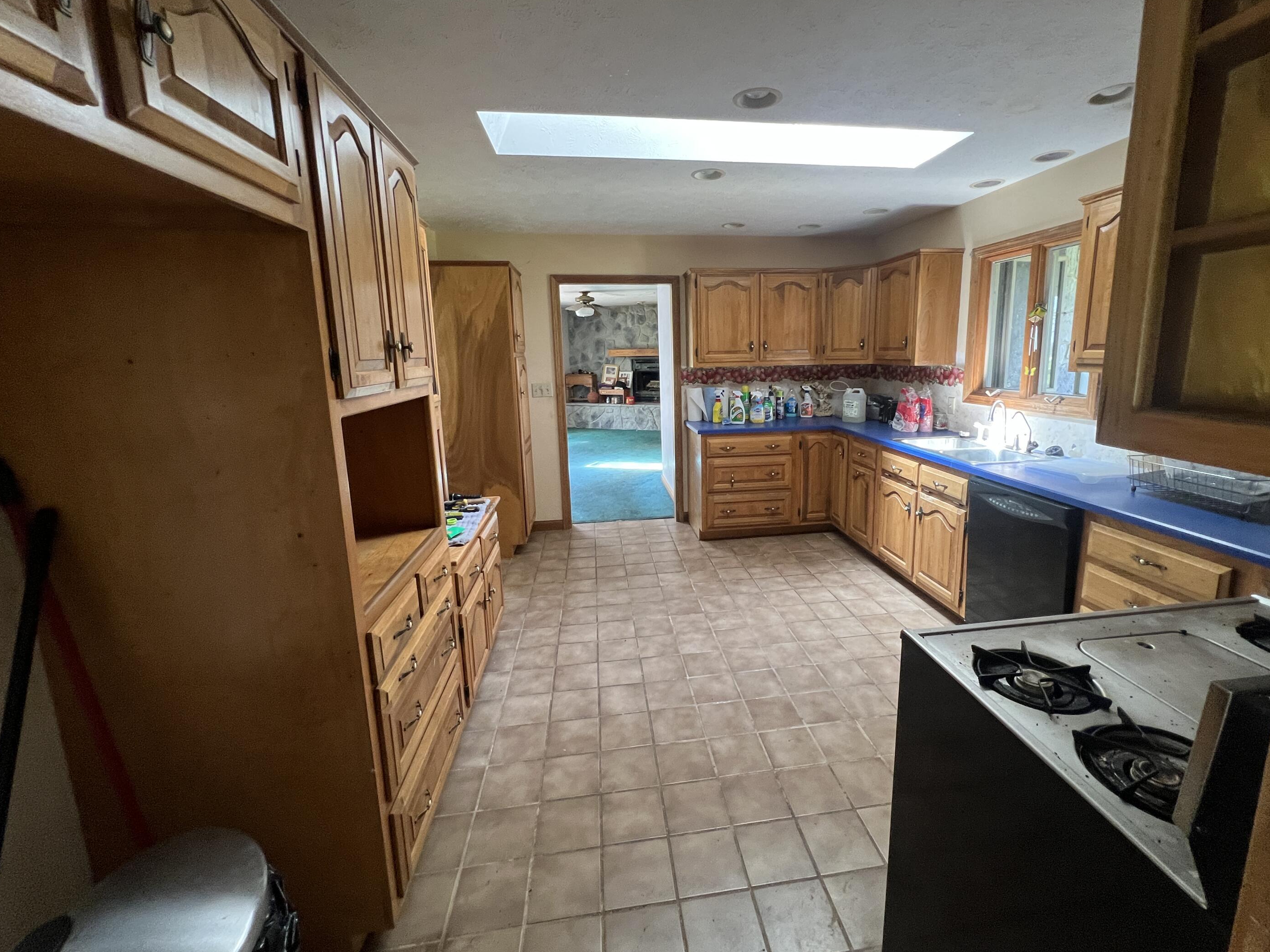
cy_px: 449
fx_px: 514
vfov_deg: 85.6
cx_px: 680
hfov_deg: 101.9
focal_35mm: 14
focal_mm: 1.57
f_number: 1.8
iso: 320
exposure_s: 1/60
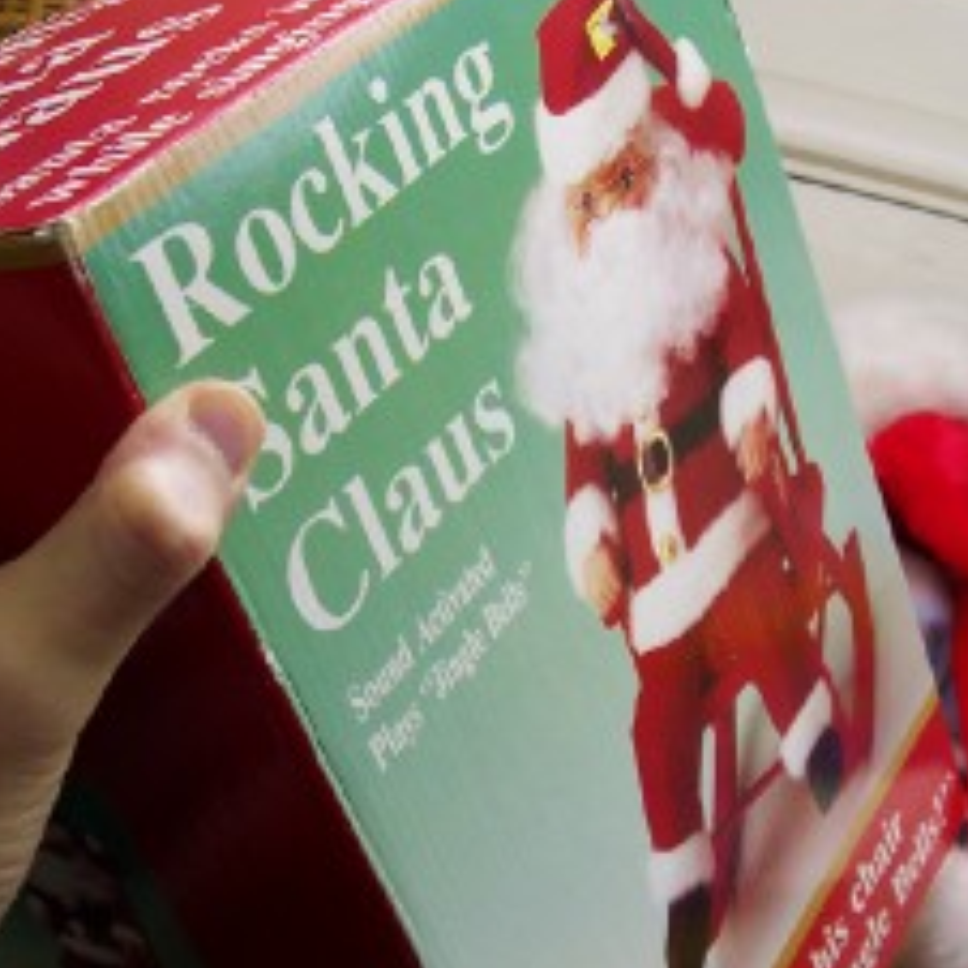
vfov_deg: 29.5
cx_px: 531
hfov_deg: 29.5
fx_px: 1835
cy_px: 450
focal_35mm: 58
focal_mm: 5.6
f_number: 2.8
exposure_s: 1/45
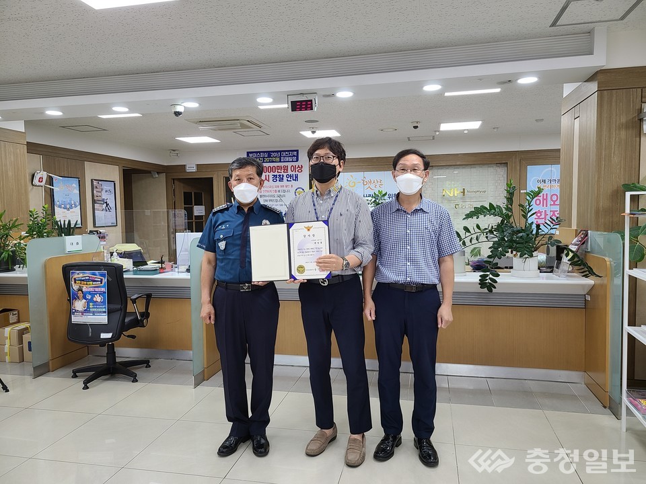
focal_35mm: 26
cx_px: 323
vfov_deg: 53.1
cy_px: 242
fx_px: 485
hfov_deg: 67.3
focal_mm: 5.4
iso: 64
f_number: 1.8
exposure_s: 1/59
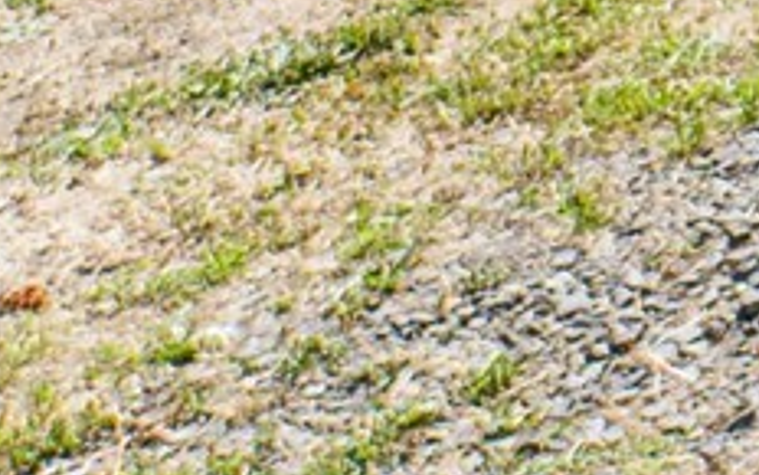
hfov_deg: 8.9
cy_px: -1333
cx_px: 2468
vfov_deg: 6.2
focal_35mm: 179
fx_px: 3703
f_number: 5
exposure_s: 1/800
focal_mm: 8.8
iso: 100
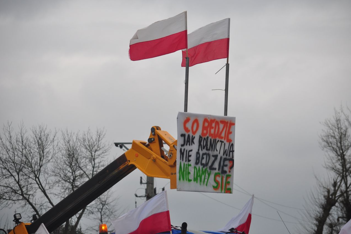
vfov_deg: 6.5
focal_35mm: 212
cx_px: 176
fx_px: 2067
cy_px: 117
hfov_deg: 9.7
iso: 400
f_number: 5
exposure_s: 1/1600
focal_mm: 140
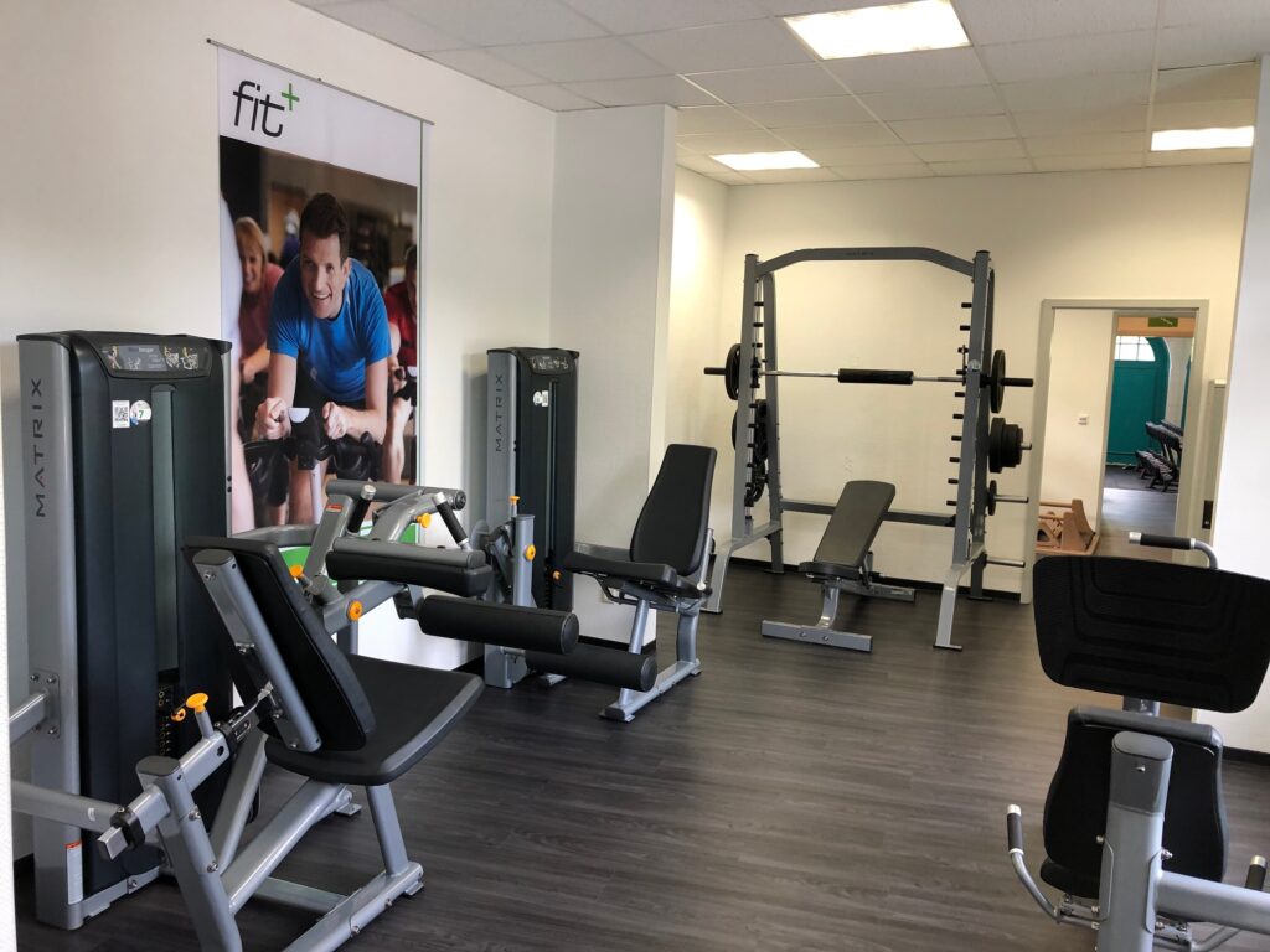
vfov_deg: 49.7
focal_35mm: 28
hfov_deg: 63.4
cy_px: 476
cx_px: 635
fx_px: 1027
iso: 40
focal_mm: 3.99
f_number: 1.8
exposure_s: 1/20
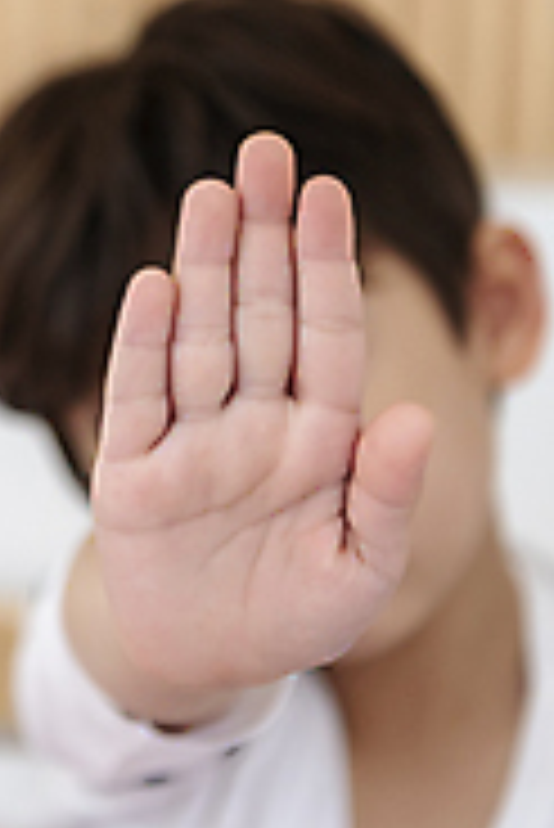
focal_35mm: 135
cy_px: 230
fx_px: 3110
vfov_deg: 15.1
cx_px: 79
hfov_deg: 10.1
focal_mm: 62
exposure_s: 1/60
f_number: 2.8
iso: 400
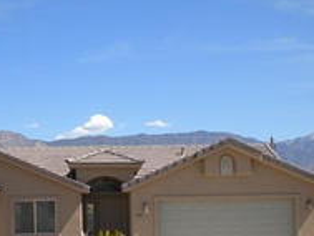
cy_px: 199
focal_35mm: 64
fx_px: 581
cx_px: 136
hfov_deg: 30.2
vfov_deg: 22.5
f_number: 4.6
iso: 80
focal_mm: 6.3
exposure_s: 1/667
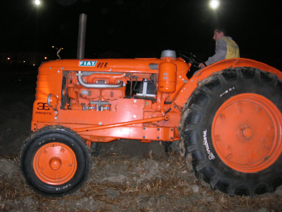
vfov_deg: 37.7
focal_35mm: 38
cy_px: 106
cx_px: 141
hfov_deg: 49.0
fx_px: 310
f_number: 2.8
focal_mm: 7.8
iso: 200
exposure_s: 1/60.1
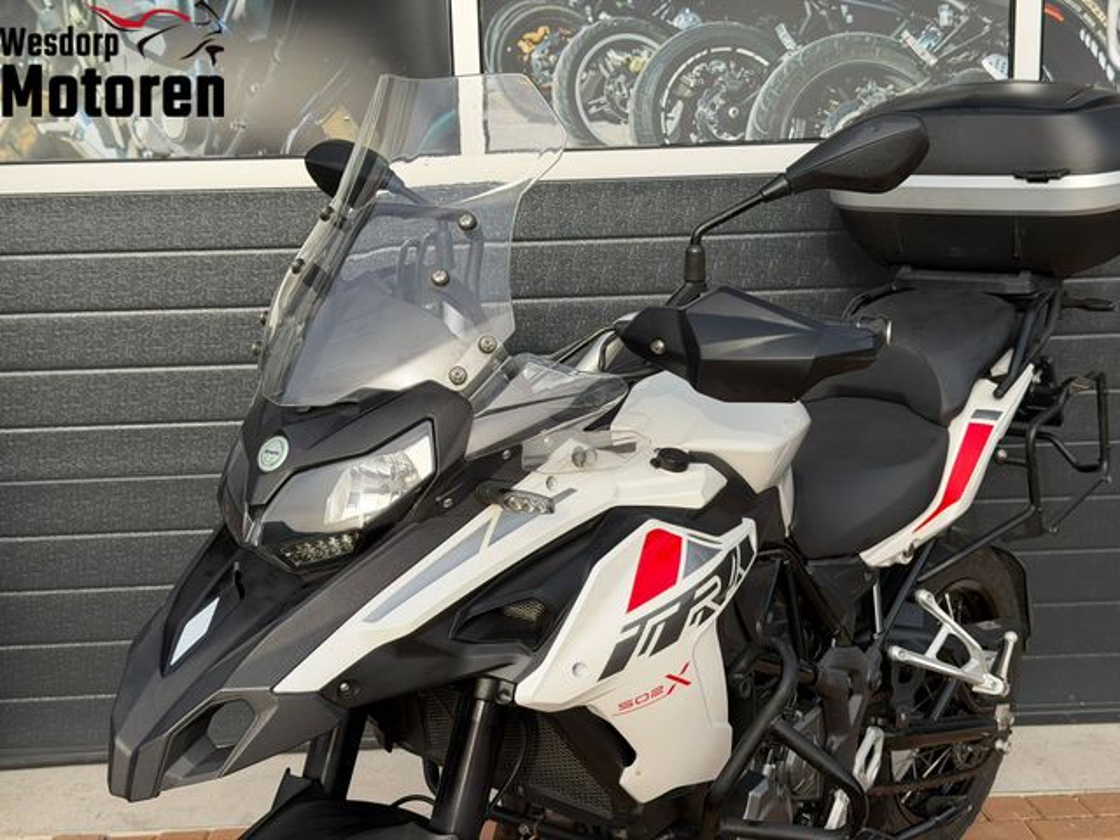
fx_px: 1553
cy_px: 420
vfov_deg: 30.3
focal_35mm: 48
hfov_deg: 39.7
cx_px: 560
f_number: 1.78
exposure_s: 1/1608
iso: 64
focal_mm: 6.76
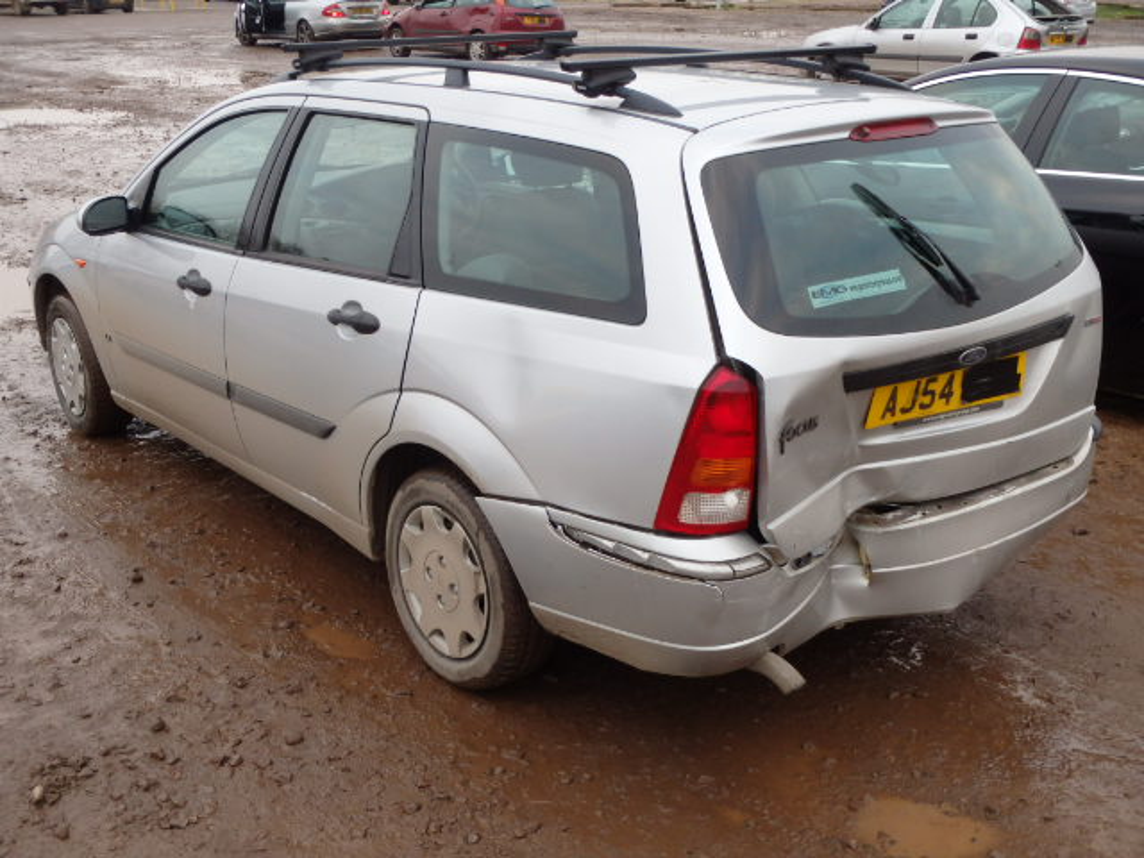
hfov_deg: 46.8
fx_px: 1322
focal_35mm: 40
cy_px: 429
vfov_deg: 36.0
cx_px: 572
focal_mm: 7.3
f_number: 4.7
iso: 200
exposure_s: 1/40
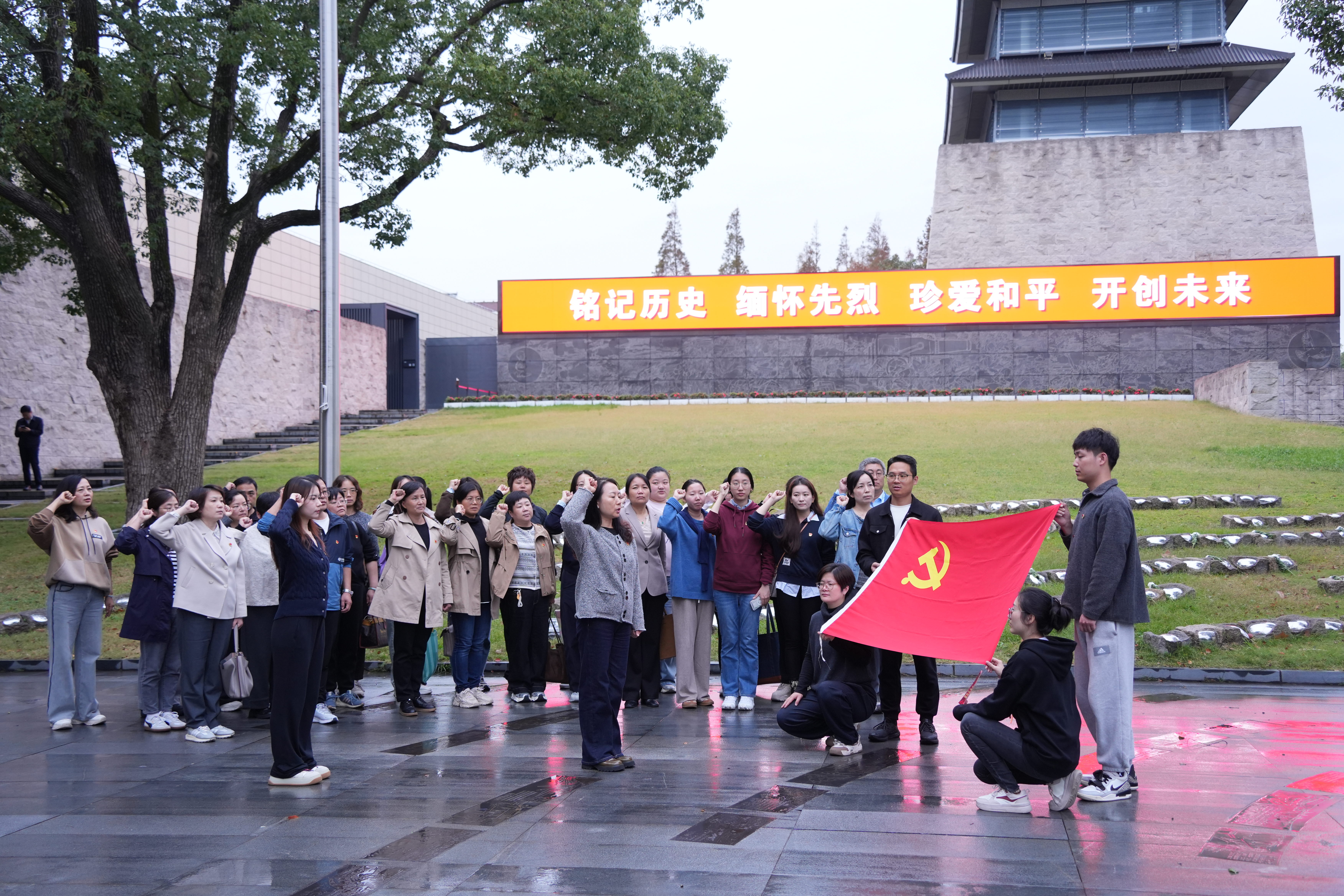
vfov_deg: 33.4
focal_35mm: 40
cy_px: 448
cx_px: 672
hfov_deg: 48.5
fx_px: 1493
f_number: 4
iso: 1000
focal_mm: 40
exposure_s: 1/100
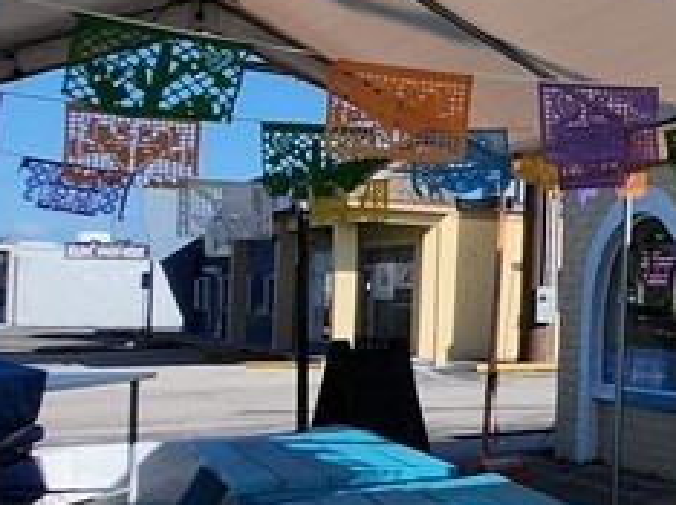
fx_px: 1112
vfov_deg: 25.6
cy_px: 280
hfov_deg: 21.7
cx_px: 1216
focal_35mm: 57
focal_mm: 1.74
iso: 32
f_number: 2.2
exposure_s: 1/1645
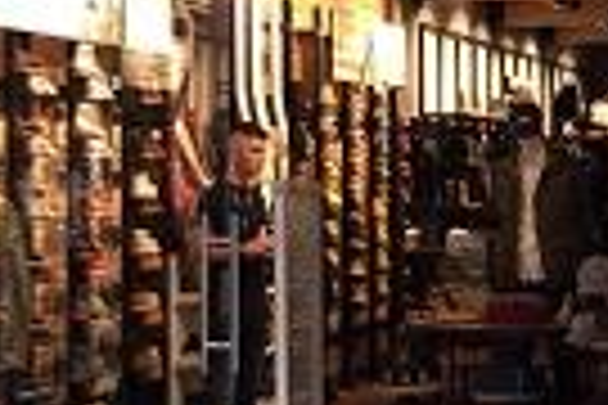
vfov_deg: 12.2
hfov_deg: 18.1
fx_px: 1891
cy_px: 162
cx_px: 459
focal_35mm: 112
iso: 40
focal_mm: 4.15
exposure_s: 1/33
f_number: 2.2
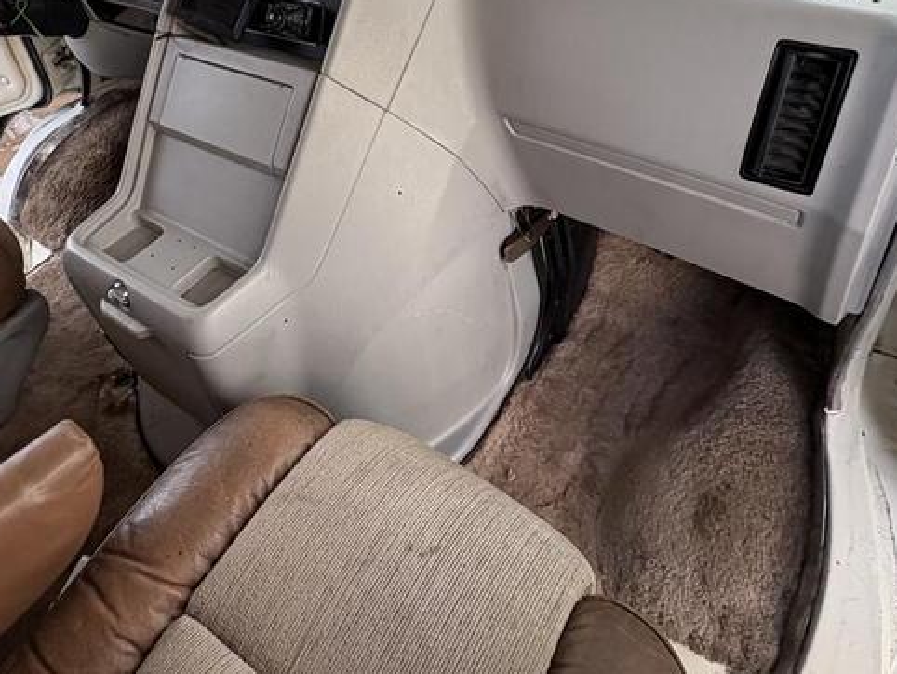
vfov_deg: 50.9
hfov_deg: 67.2
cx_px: 417
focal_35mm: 26
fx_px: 674
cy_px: 168
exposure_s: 1/99
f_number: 2.2
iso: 200
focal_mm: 2.22
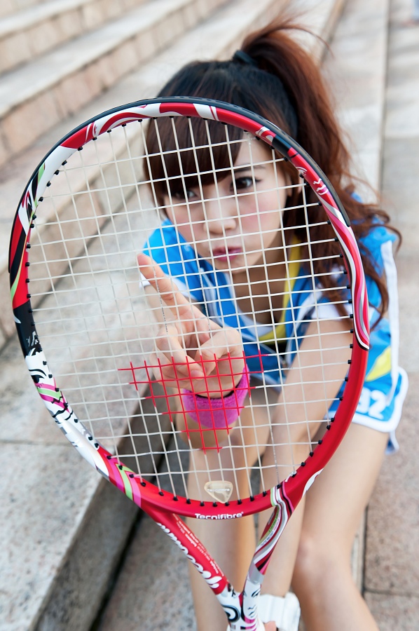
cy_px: 316
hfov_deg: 37.8
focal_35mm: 35
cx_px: 210
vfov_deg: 54.5
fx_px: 612
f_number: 5
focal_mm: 35
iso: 200
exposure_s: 1/100
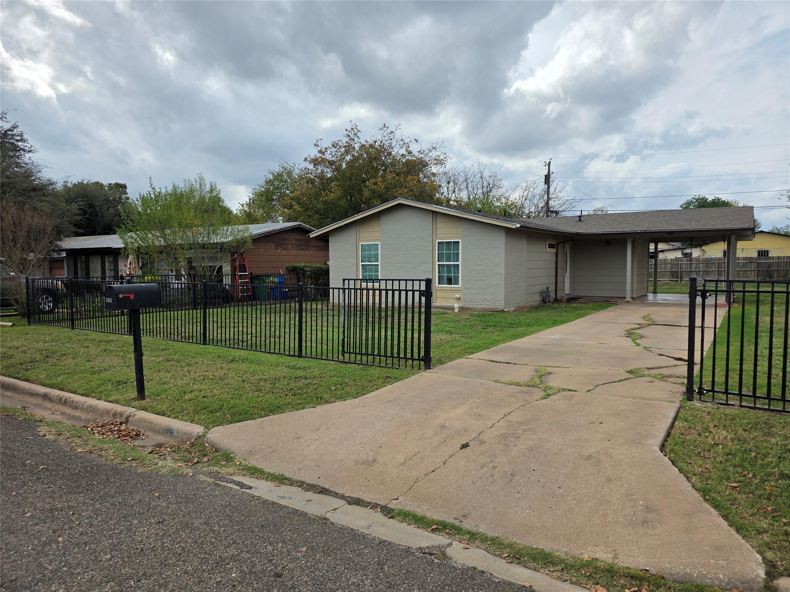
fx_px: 525
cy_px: 296
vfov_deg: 58.9
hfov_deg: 73.9
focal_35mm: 23
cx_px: 395
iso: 80
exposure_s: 1/5778
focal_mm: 6.3
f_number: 1.7
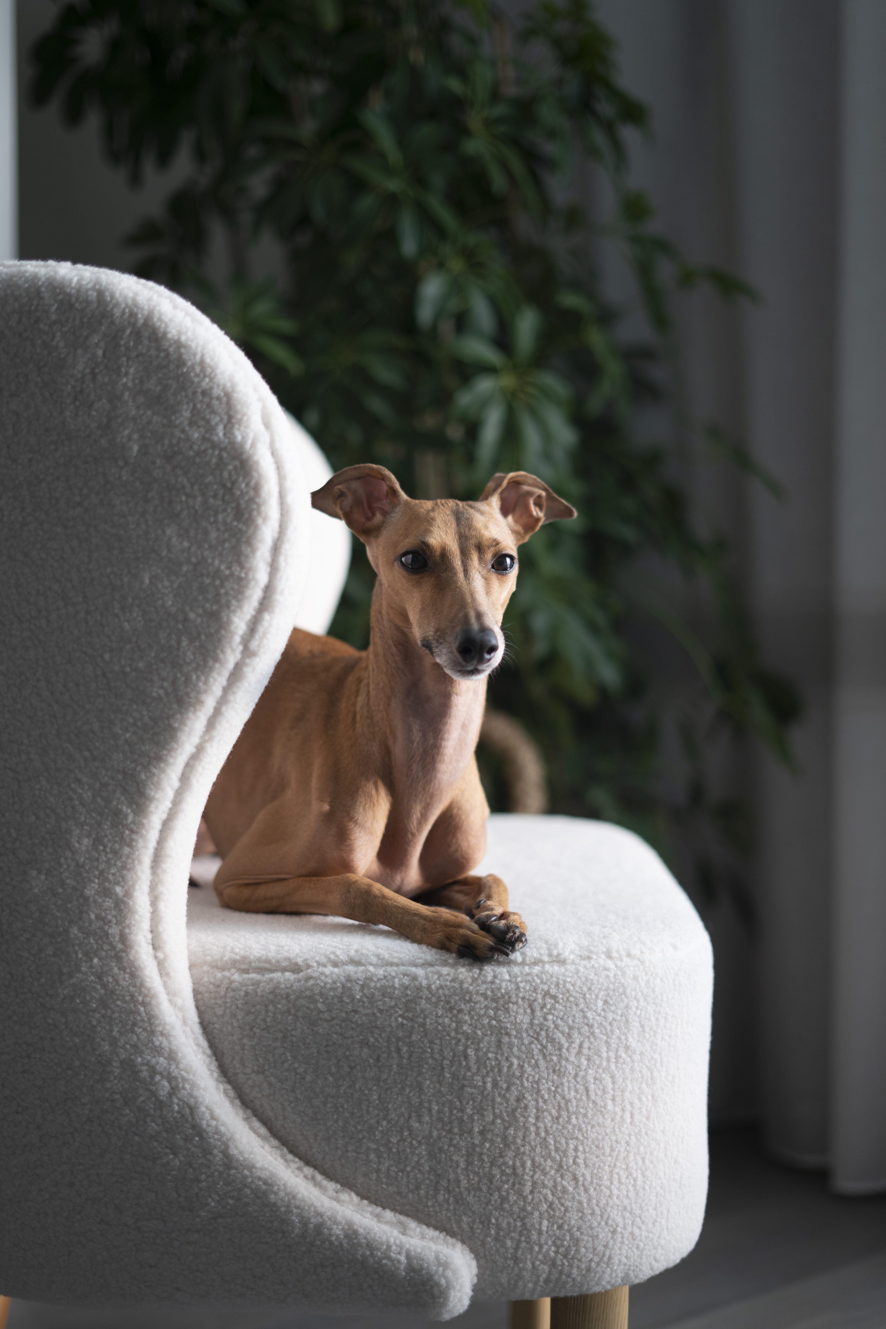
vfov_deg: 39.6
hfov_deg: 27.0
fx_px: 1846
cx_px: 443
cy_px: 664
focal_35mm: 50
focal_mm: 50
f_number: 1.8
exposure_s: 1/320
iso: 160
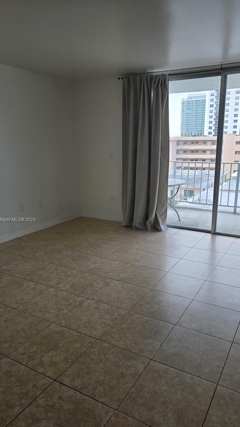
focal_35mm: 26
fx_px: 294
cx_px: 134
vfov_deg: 71.9
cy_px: 220
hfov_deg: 44.3
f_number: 1.7
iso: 20
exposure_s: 1/180
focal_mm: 6.3
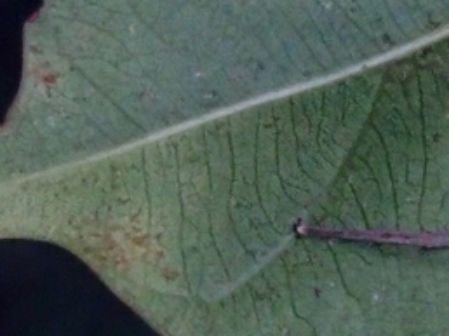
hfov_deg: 4.4
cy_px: 513
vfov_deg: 3.3
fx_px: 5728
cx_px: 896
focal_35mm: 442
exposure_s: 1/200
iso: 500
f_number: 6.3
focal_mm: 18
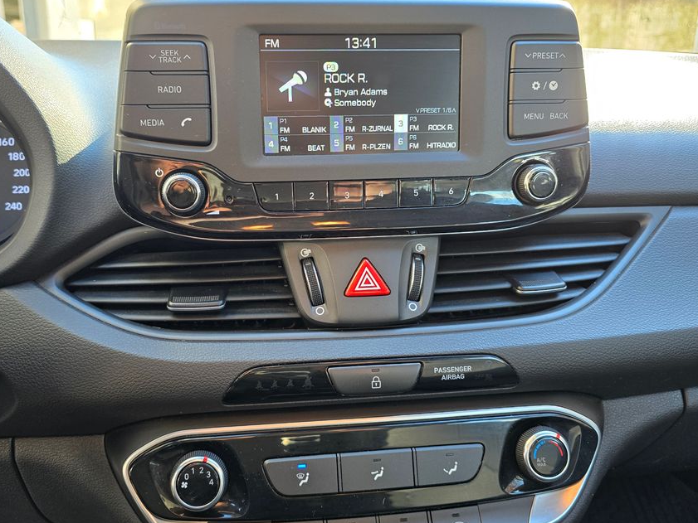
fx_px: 565
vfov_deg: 49.8
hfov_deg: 63.3
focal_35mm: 28
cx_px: 310
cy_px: 260
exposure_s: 1/100
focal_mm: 6.3
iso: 160
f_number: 1.7
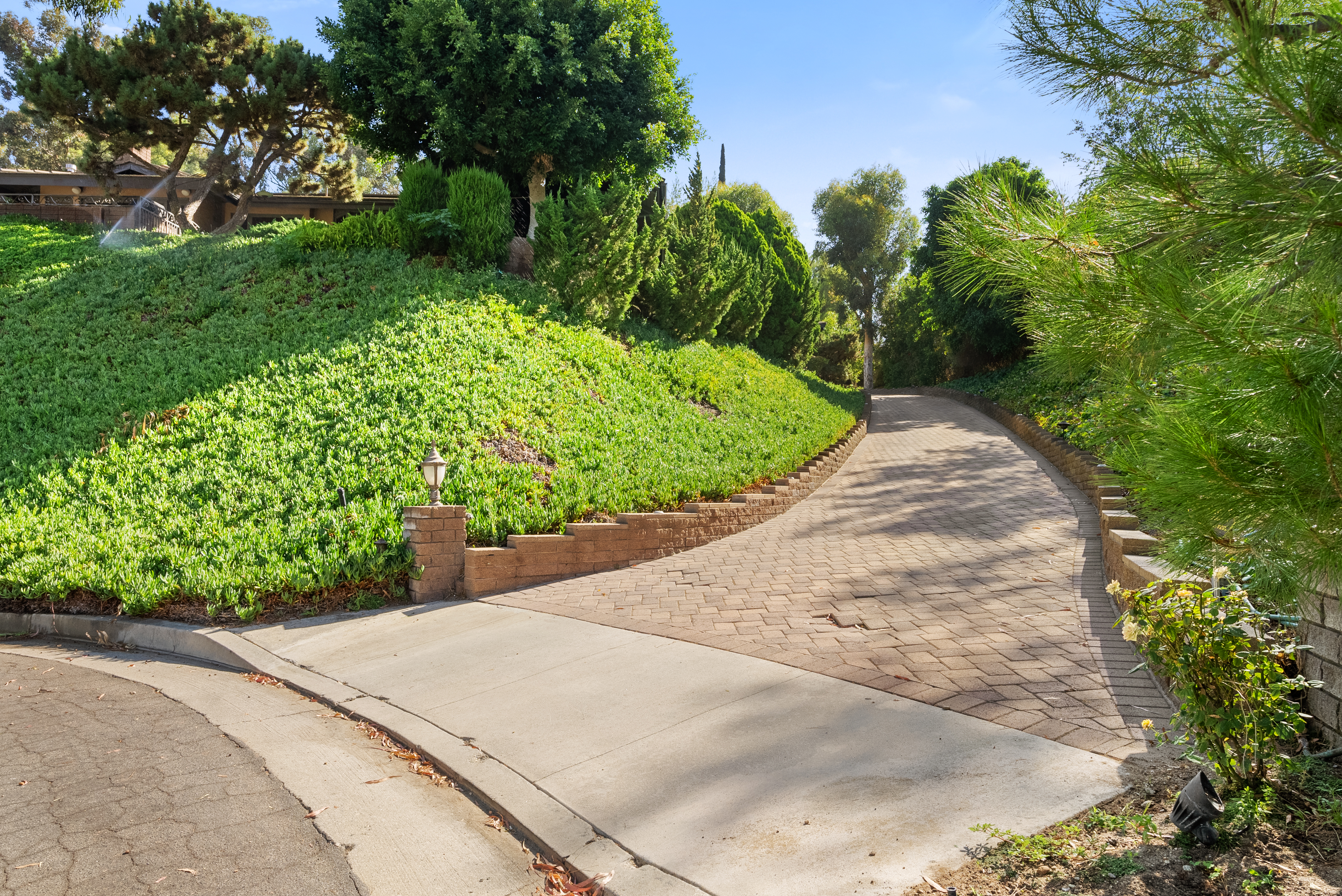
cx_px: 658
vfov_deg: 62.0
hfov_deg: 83.9
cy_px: 465
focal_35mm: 20
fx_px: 746
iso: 100
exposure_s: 1/60
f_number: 10
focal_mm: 19
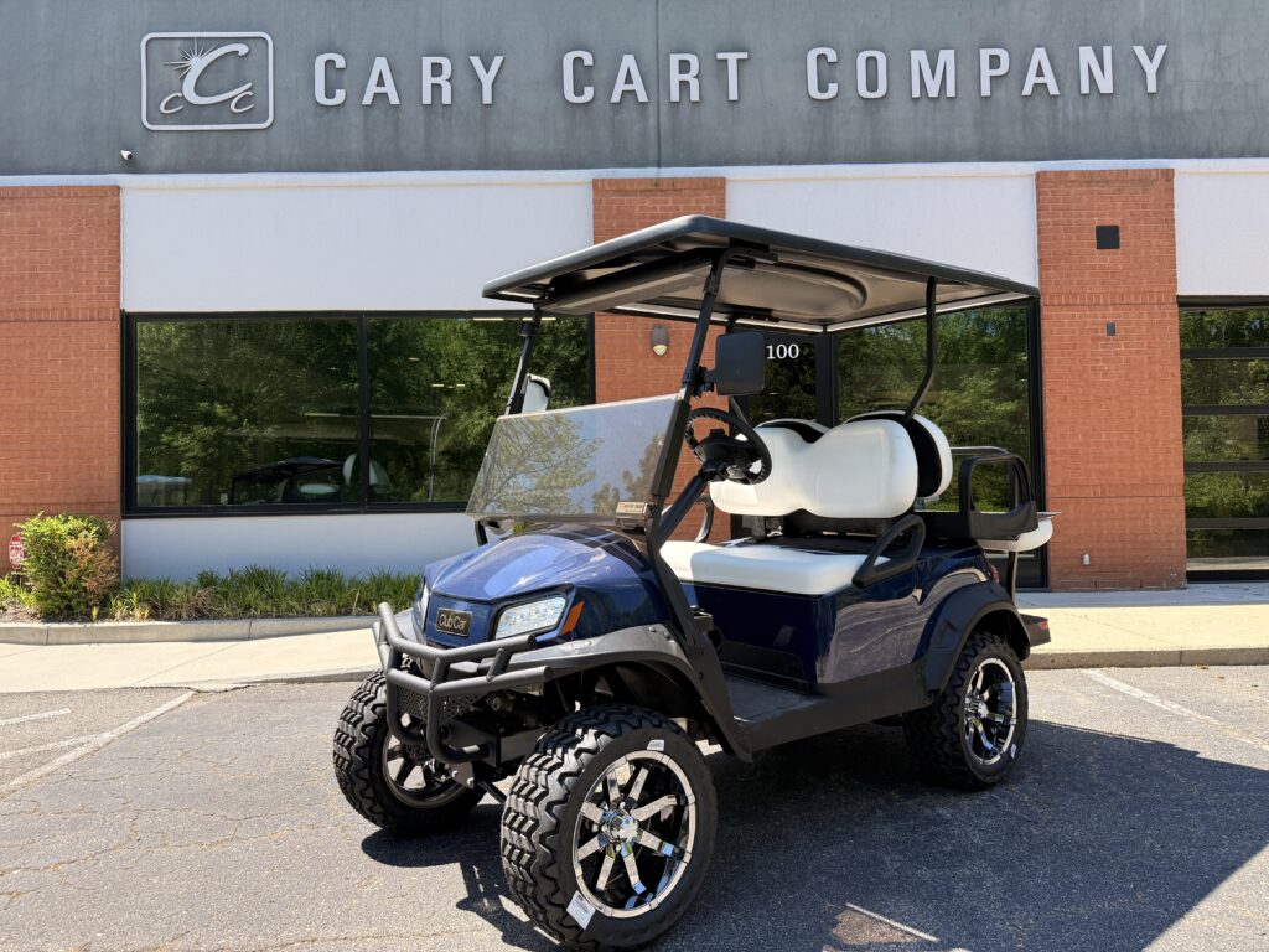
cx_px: 634
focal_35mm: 24
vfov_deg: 56.8
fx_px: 880
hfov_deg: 71.6
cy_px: 476
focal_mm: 6.76
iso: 100
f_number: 1.78
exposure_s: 1/1653
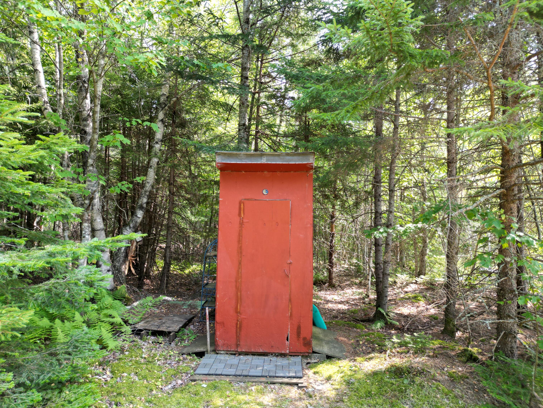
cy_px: 204
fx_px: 376
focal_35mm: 24
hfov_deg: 71.6
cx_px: 272
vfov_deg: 56.8
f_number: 1.7
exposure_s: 1/80
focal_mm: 6.72
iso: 120
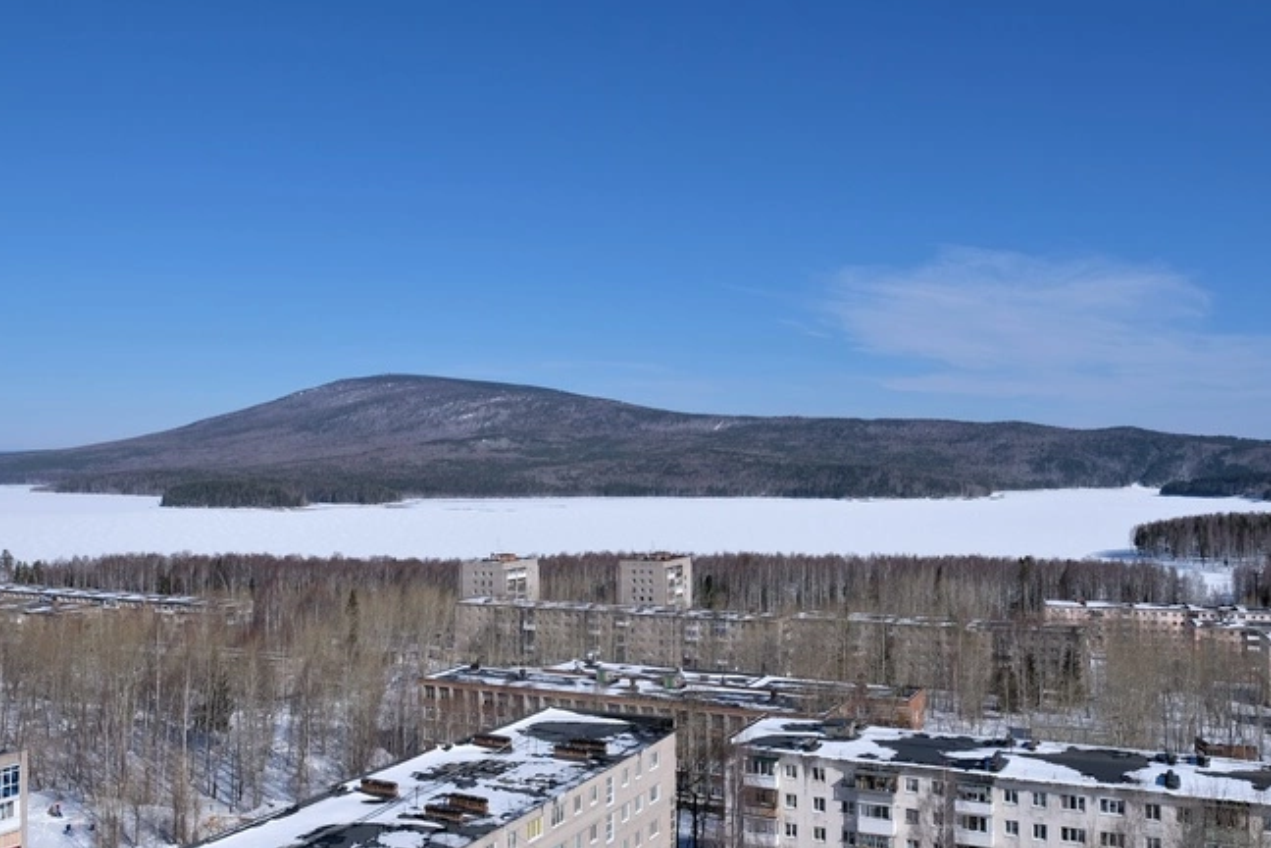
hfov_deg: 67.4
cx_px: 663
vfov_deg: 47.9
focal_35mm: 27
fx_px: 953
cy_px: 443
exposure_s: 1/1300
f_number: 5.6
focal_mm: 16.5
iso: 200
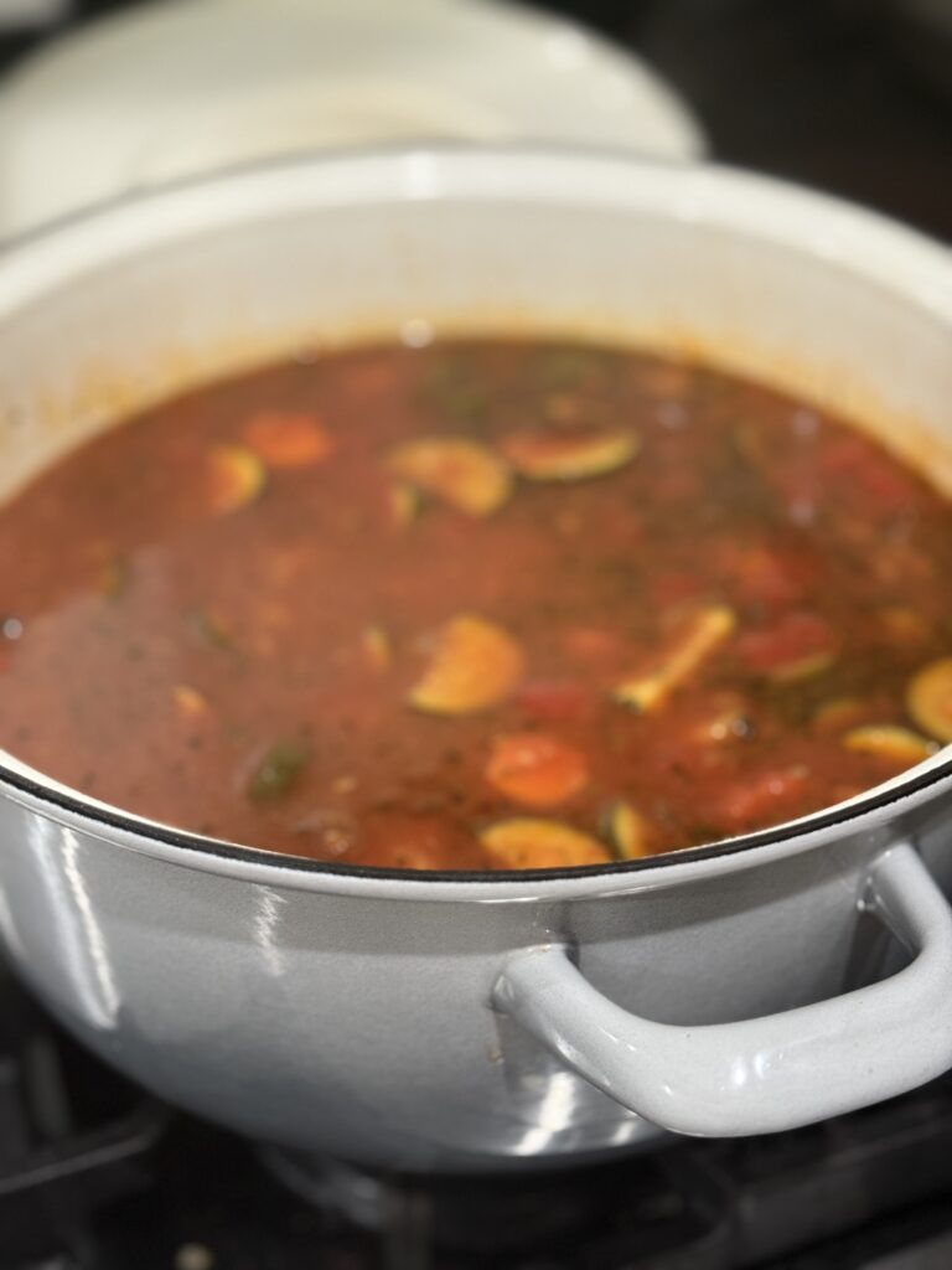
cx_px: 476
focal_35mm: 48
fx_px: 1760
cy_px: 635
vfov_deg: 39.7
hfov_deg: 30.3
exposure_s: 1/40
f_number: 1.78
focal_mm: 6.76
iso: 320
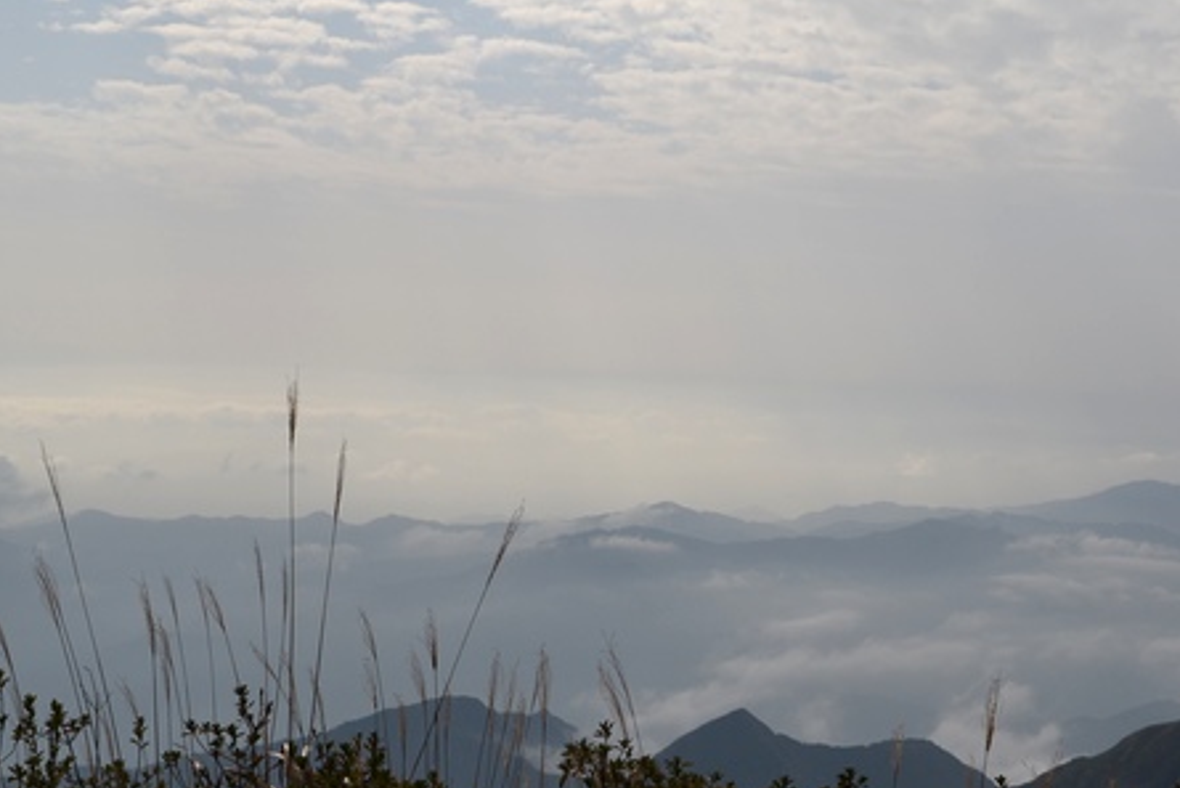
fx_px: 2164
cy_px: 505
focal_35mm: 66
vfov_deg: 20.6
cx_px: 626
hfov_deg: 30.5
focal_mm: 28
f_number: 10
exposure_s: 1/400
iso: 100
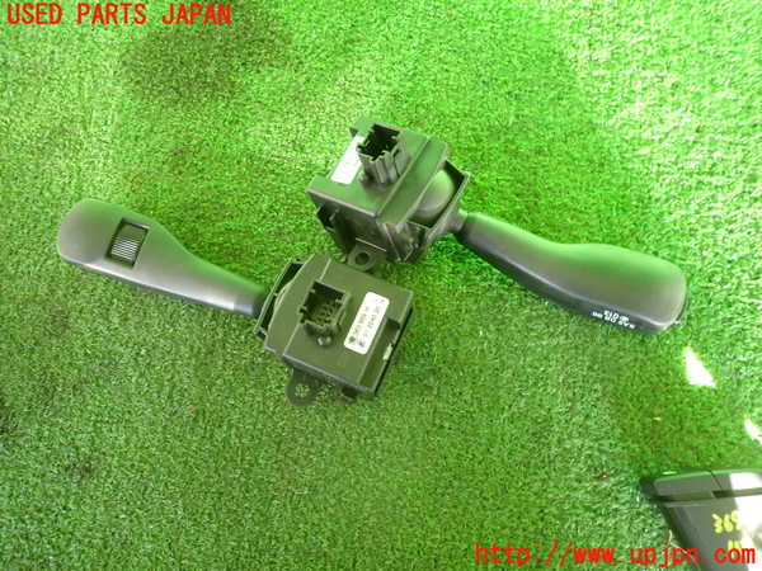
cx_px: 381
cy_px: 286
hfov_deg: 69.4
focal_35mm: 25
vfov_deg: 54.9
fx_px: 550
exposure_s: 1/40
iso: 200
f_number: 2
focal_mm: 4.5
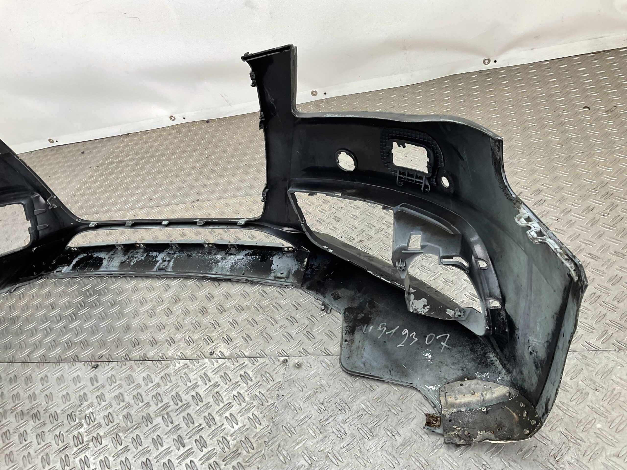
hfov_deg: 61.7
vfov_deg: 48.2
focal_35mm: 29
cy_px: 235
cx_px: 314
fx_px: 525
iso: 25
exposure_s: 1/120
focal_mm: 3
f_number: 1.8
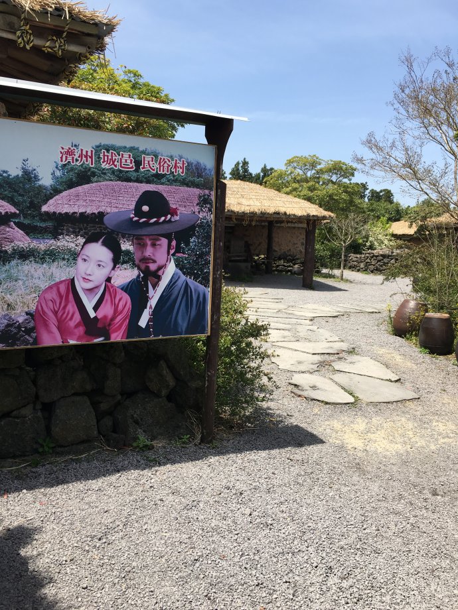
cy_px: 305
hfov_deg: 48.2
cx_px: 229
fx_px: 512
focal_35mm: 29
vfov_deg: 61.7
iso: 25
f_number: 2.2
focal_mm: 4.15
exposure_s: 1/1012
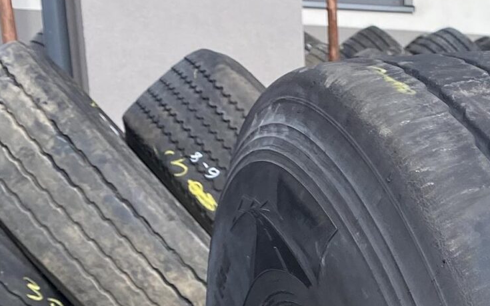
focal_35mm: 96
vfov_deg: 12.1
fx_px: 1282
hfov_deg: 20.2
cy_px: 609
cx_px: 596
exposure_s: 1/591
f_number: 1.8
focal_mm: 4.25
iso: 32
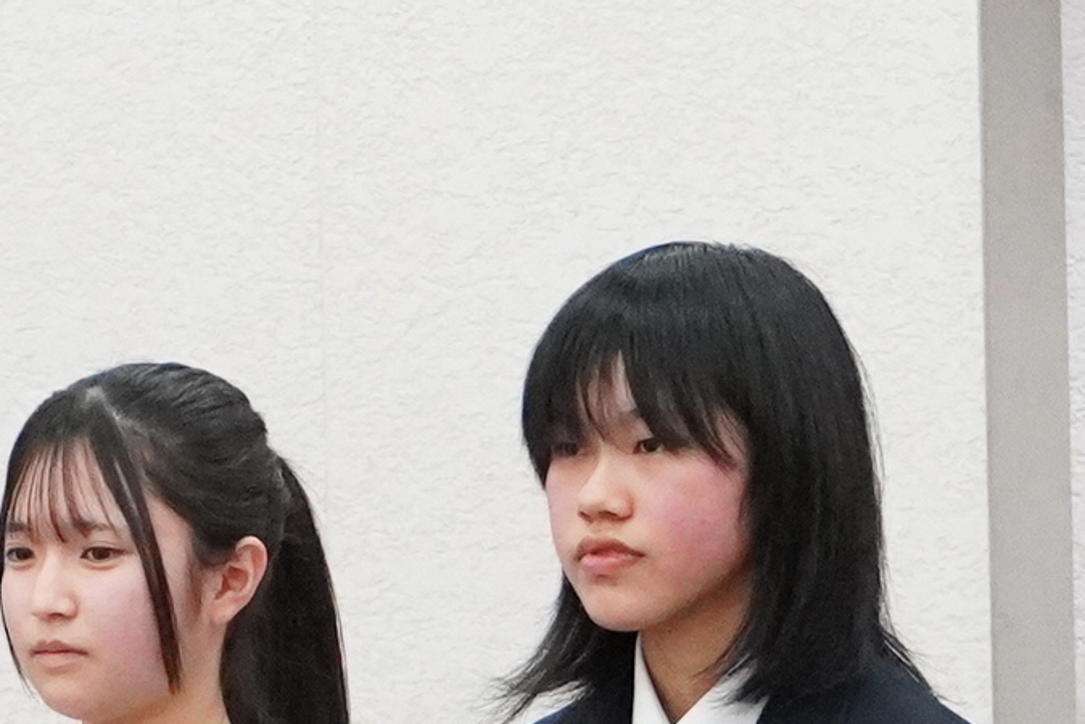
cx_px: -137
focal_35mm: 462
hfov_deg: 4.4
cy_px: 647
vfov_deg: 3.0
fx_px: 13934
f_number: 5
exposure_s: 1/160
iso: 4000
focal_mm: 49
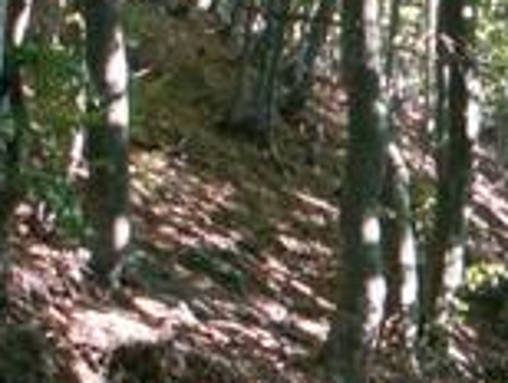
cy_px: 376
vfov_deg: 10.2
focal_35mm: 145
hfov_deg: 12.7
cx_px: 838
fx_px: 2131
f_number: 2.8
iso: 160
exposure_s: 1/30
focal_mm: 5.86
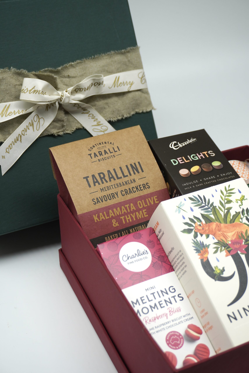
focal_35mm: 46
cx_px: 124
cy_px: 186
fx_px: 482
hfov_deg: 28.9
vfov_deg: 42.3
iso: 160
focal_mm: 31
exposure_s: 1/160
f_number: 5
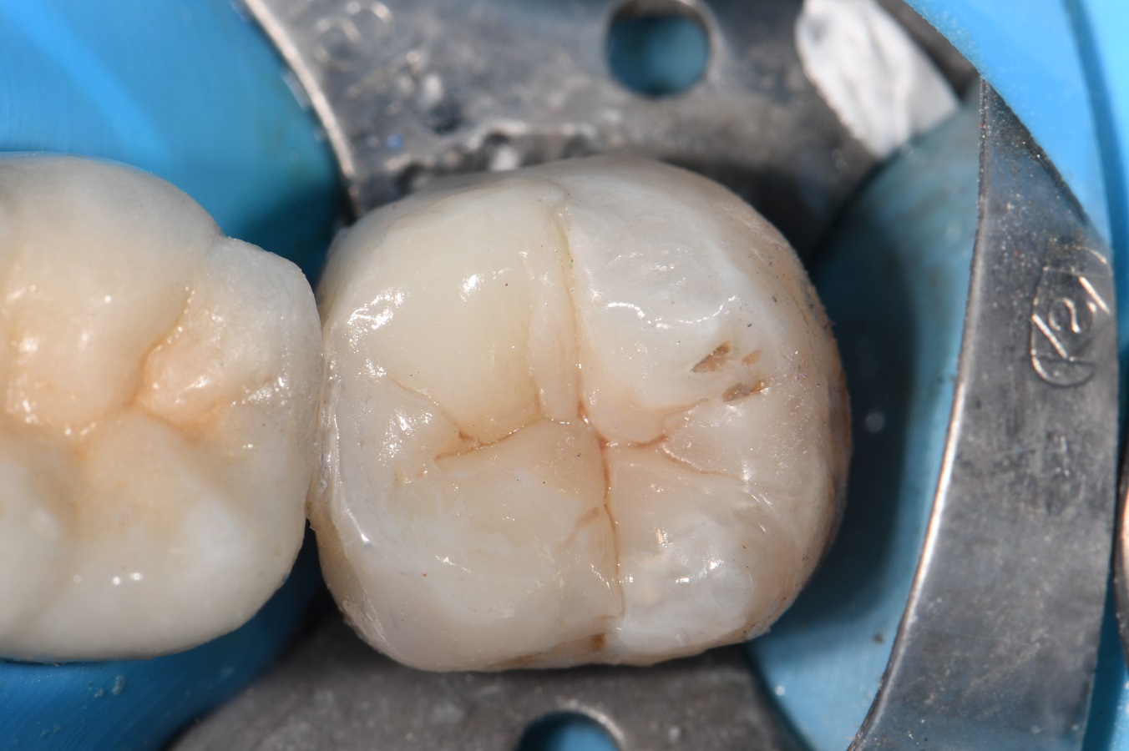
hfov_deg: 13.1
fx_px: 4921
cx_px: 564
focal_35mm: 157
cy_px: 376
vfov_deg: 8.7
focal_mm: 105
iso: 200
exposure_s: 1/200
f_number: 32
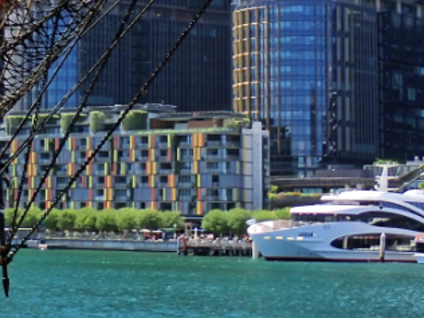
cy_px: 17
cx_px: -87
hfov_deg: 14.3
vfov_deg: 11.0
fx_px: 1641
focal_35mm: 134
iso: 100
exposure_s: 1/250
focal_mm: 8.4
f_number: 4.5
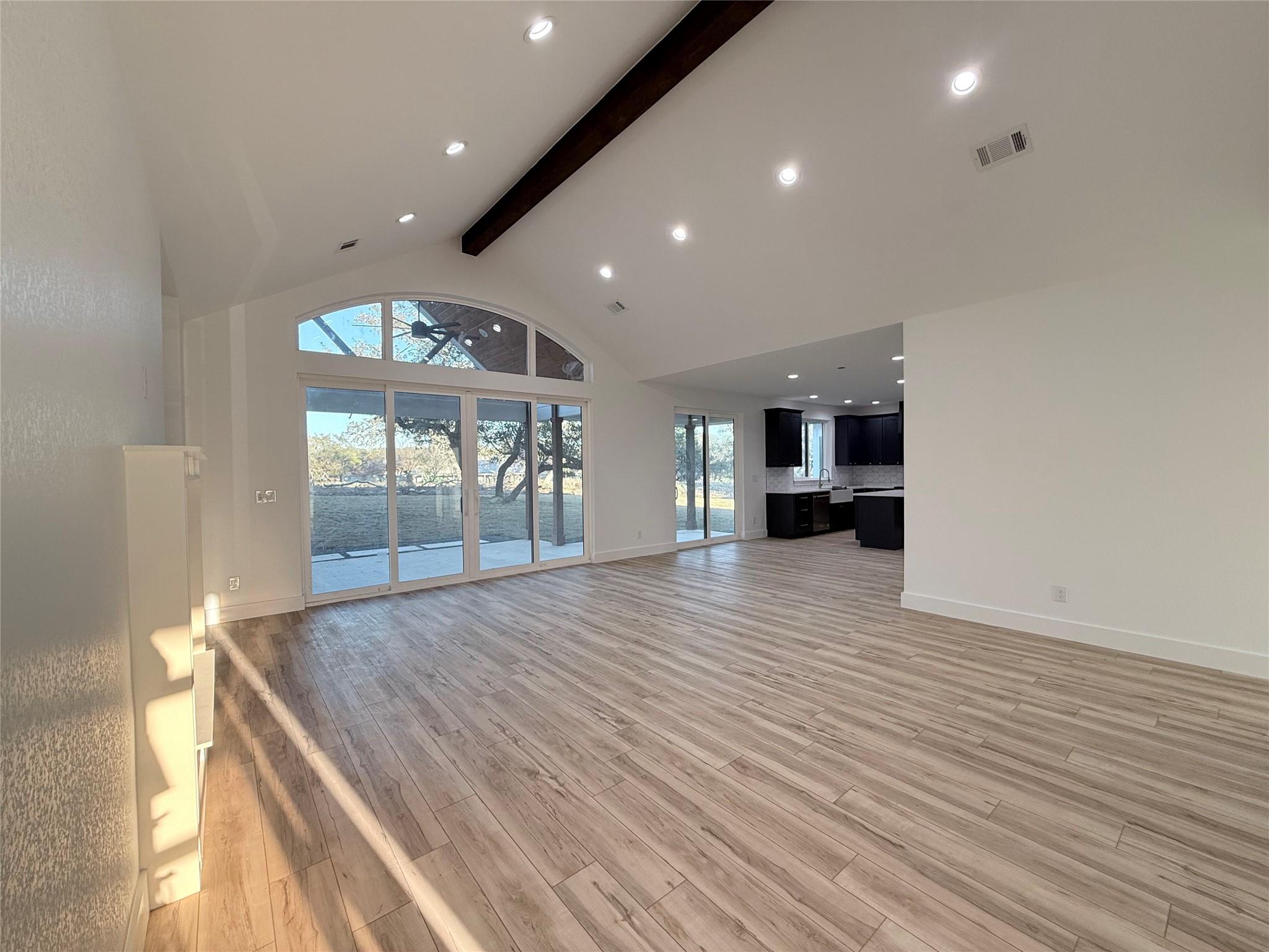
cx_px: 634
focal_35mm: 14
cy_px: 476
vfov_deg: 85.7
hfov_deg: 102.1
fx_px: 513
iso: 100
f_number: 2.2
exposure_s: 1/120
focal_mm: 2.22
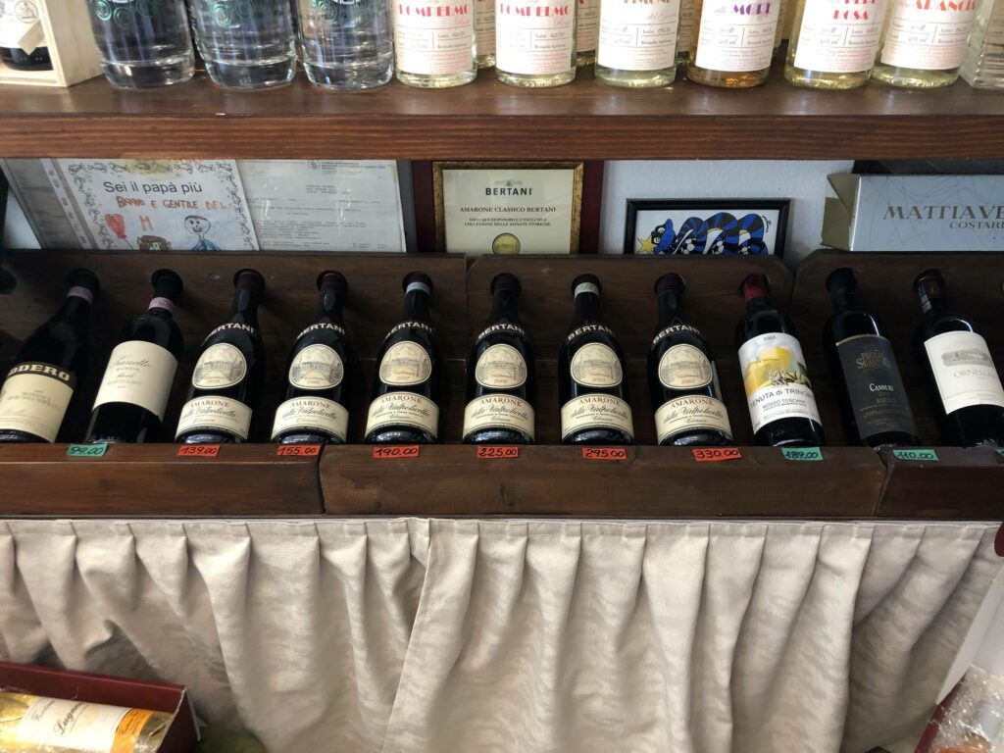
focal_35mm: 28
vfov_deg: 49.7
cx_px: 502
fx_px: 812
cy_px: 376
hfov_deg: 63.4
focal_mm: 3.99
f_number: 1.8
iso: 64
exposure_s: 1/17
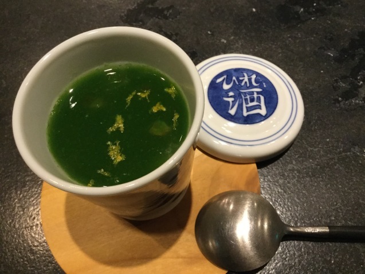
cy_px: 137
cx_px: 182
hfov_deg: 58.4
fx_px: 327
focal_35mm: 31
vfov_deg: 45.4
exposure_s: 1/30
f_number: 2.4
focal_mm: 3.3
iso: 250
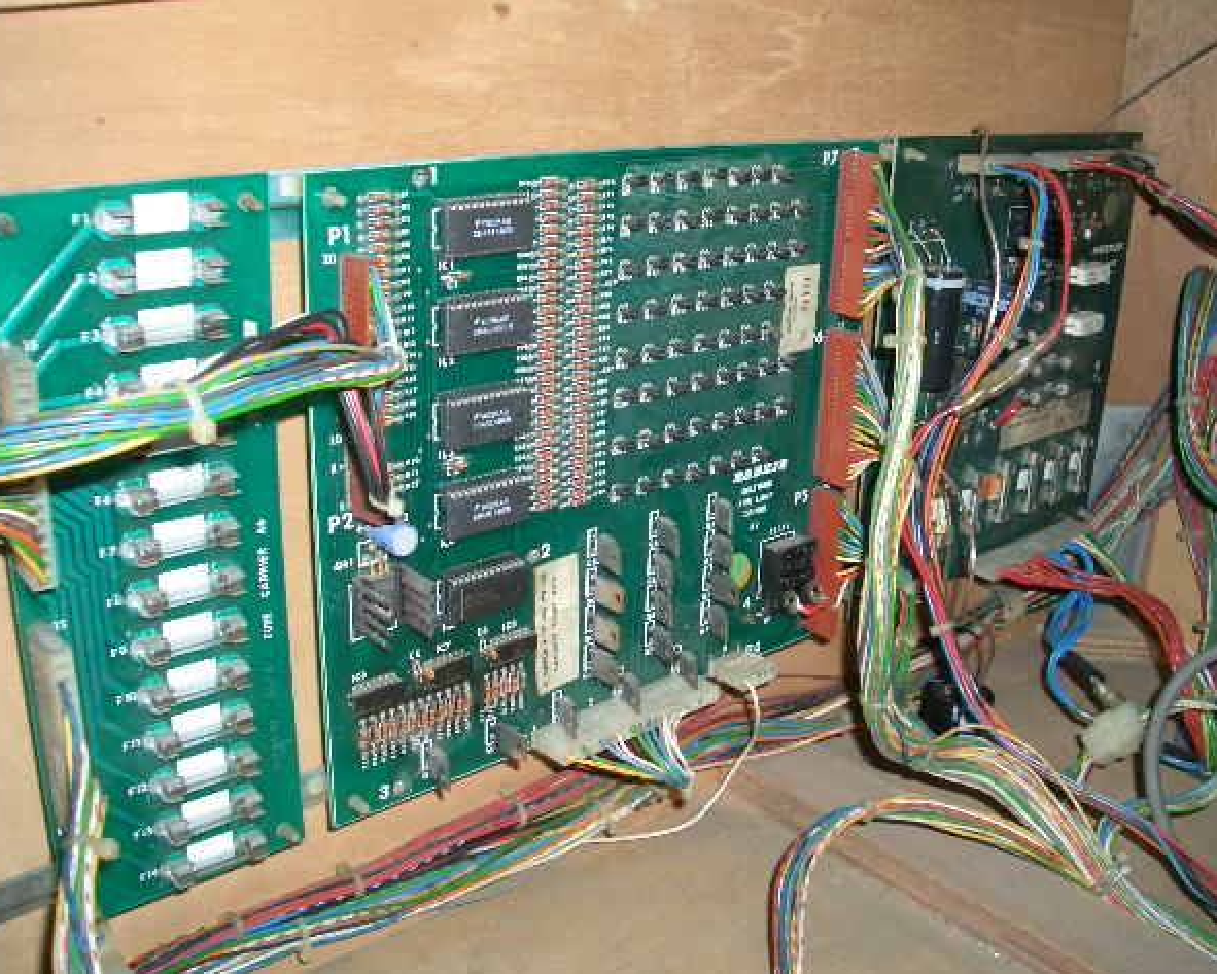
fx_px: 1333
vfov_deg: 40.1
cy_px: 492
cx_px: 632
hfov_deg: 49.1
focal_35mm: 37
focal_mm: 5.8
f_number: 4.3
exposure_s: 1/60
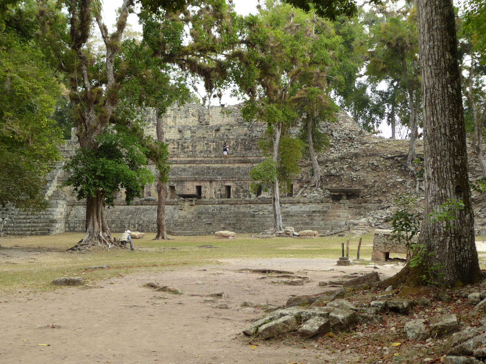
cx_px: 239
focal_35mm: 55
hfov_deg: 34.9
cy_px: 178
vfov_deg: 26.6
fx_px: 772
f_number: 4.1
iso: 100
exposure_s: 1/160
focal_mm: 9
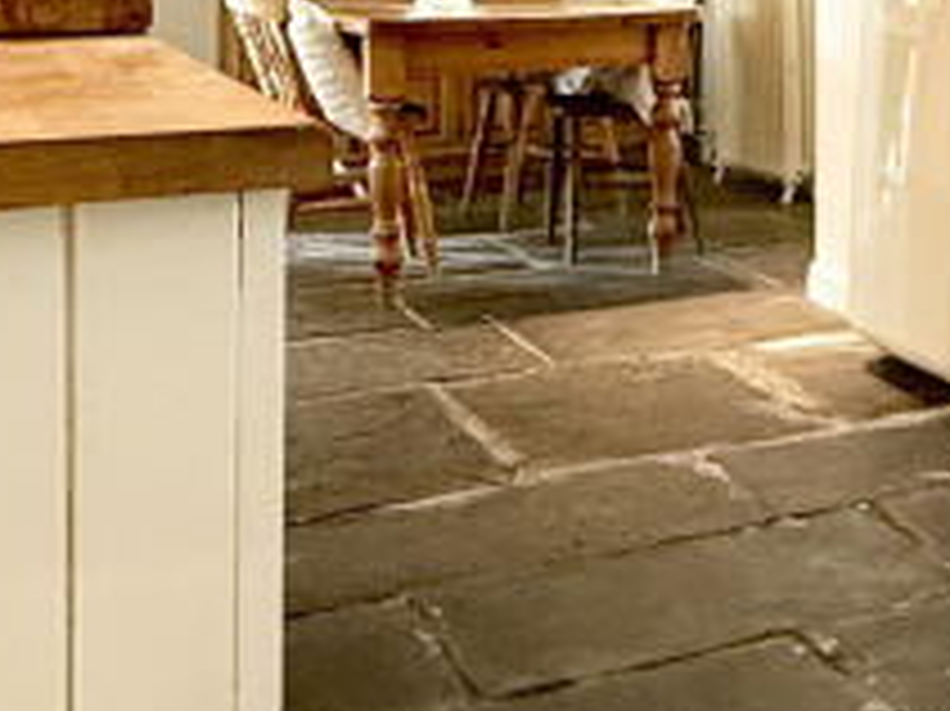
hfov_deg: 25.4
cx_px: 1162
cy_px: -86
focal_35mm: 68
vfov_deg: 20.5
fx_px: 1865
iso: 320
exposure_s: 1/50
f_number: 2.2
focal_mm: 2.22
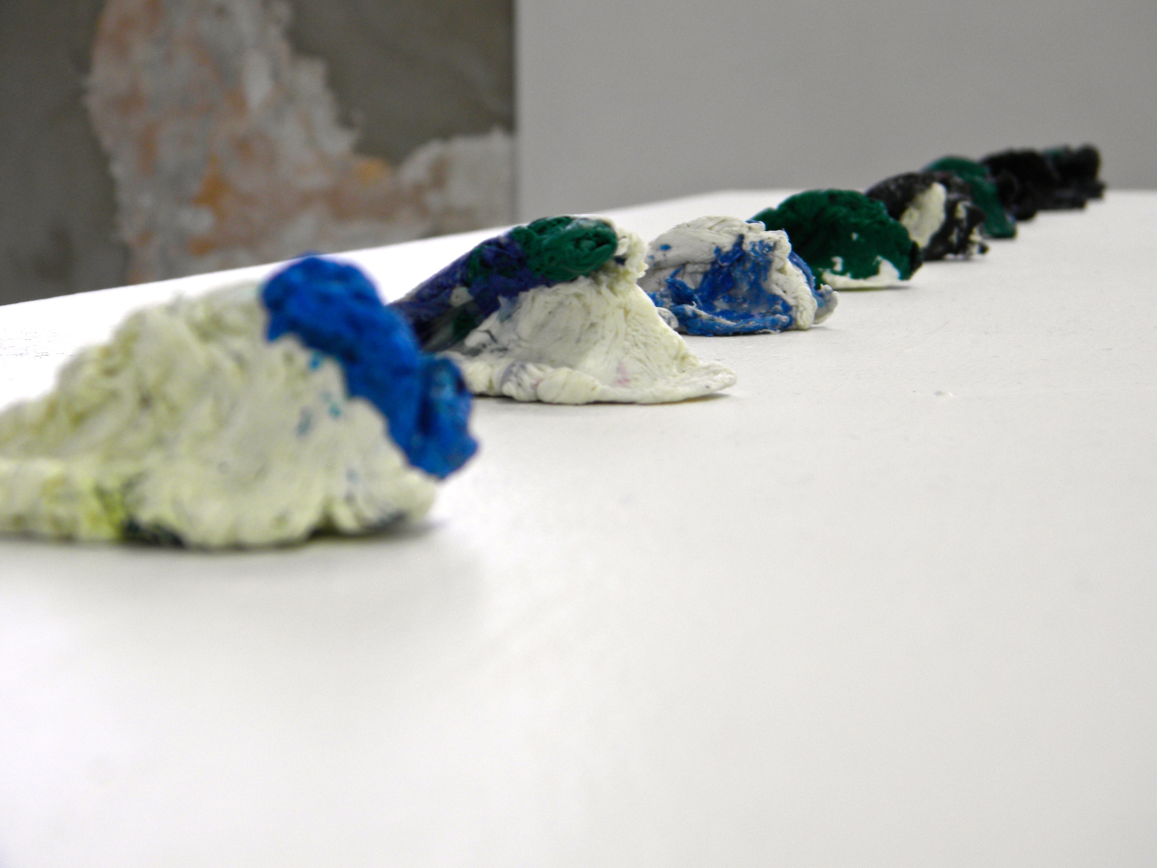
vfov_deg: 21.9
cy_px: 434
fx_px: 2239
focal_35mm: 67
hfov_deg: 29.0
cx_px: 578
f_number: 4.3
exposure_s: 1/21.6
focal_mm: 12.2
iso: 80
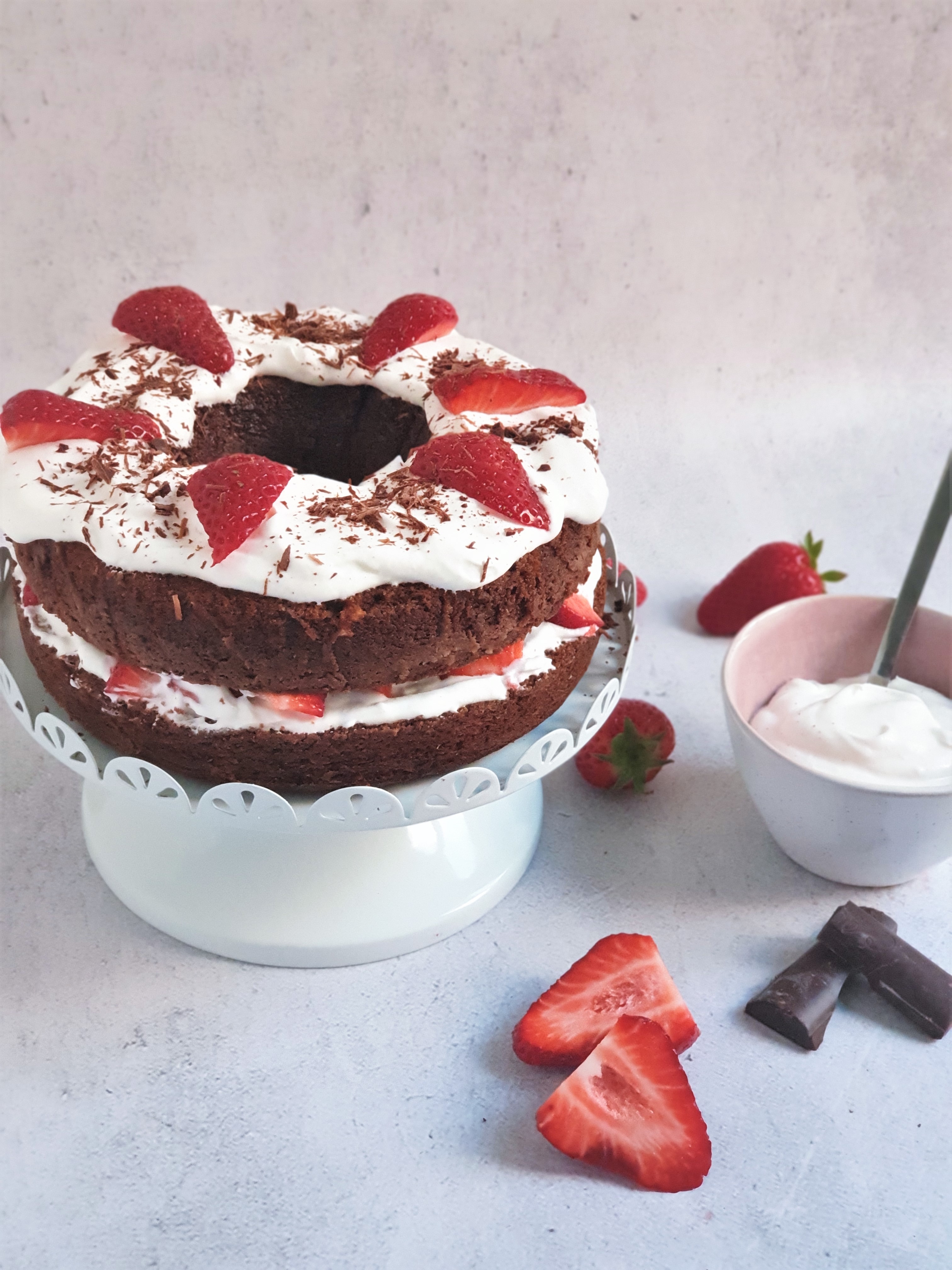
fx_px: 1907
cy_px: 635
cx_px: 476
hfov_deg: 28.0
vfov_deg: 36.8
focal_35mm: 52
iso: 400
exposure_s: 1/25
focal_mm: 6
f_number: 2.4
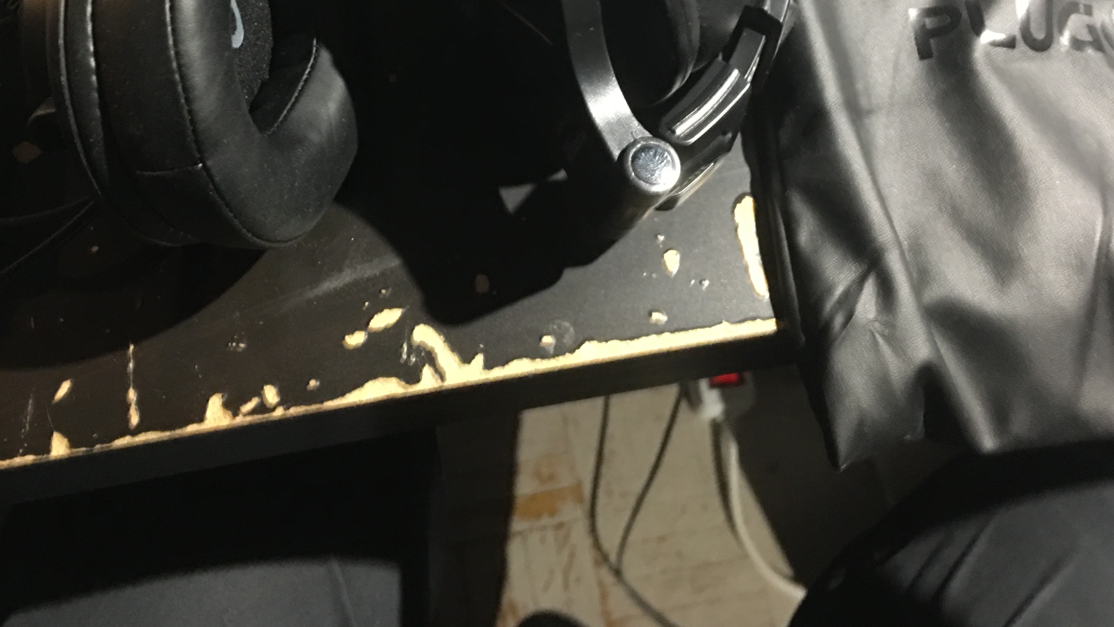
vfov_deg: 26.2
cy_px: 65
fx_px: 1300
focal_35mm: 44
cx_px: 499
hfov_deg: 46.3
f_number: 2.2
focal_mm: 4.15
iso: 160
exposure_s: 1/8
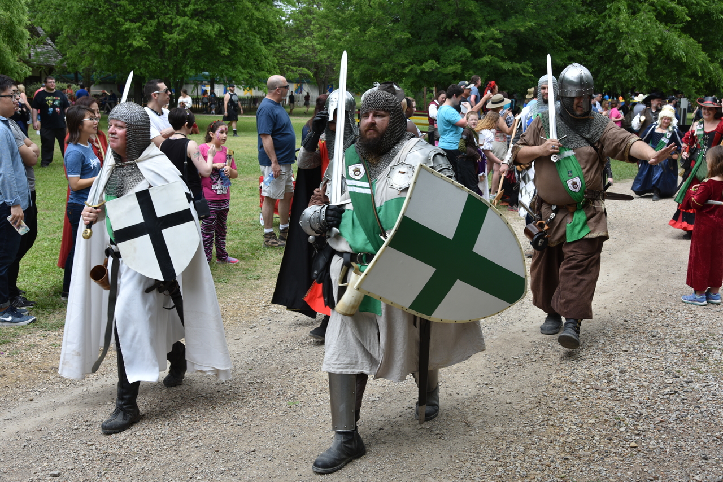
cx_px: 362
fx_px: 763
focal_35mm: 38
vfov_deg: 35.1
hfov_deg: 50.7
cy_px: 241
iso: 100
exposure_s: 1/200
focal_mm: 38
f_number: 7.1
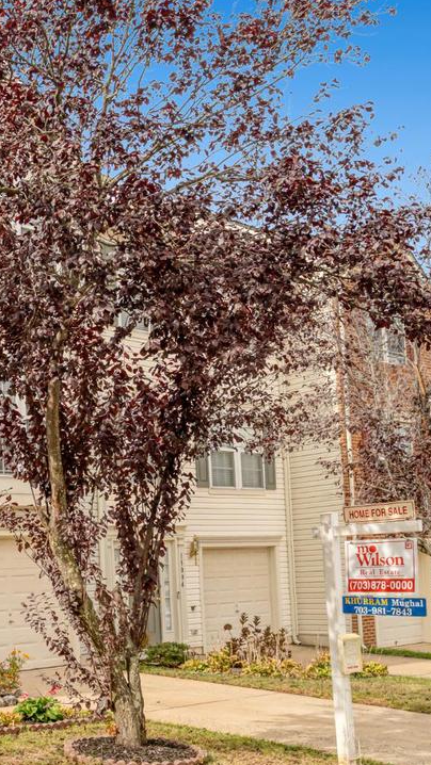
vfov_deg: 48.4
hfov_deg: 26.0
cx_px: -57
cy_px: 387
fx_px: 853
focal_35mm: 42
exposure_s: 1/160
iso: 1250
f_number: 8
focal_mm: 20
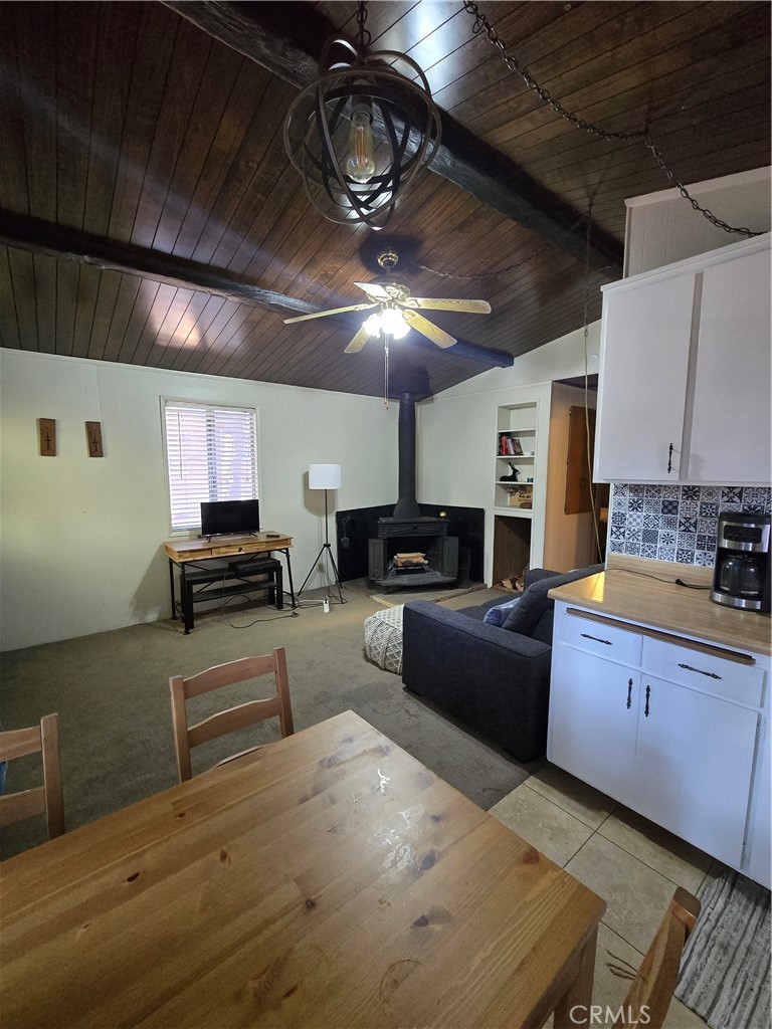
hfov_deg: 89.9
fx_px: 387
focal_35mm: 13
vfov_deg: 106.2
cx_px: 386
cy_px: 514
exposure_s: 1/60
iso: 1000
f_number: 2.2
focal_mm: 2.2
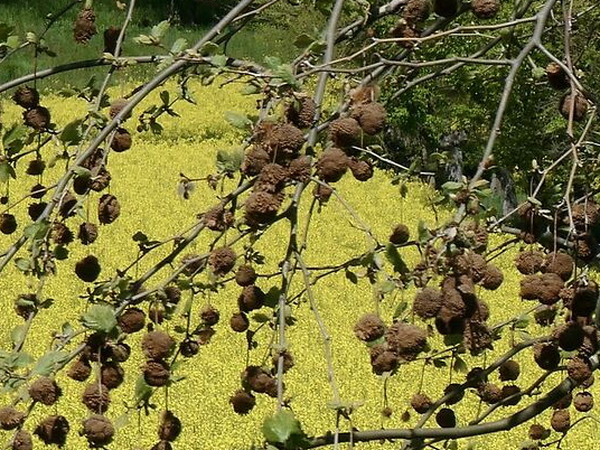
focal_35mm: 413
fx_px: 7159
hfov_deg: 4.7
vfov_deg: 3.6
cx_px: -730
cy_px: 21
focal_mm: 35.2
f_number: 8
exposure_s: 1/800
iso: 200
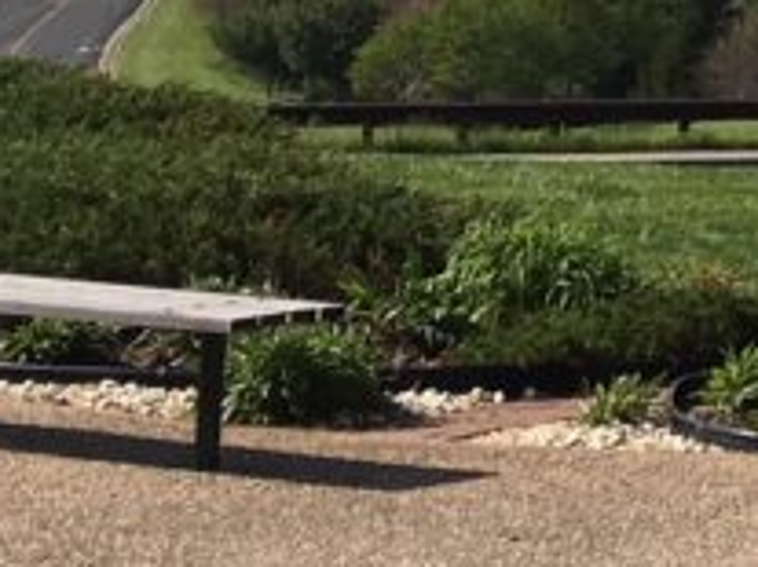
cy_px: -289
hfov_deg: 10.0
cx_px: 1915
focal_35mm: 168
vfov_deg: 8.6
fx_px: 3677
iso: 25
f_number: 2.2
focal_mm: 4.15
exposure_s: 1/2137
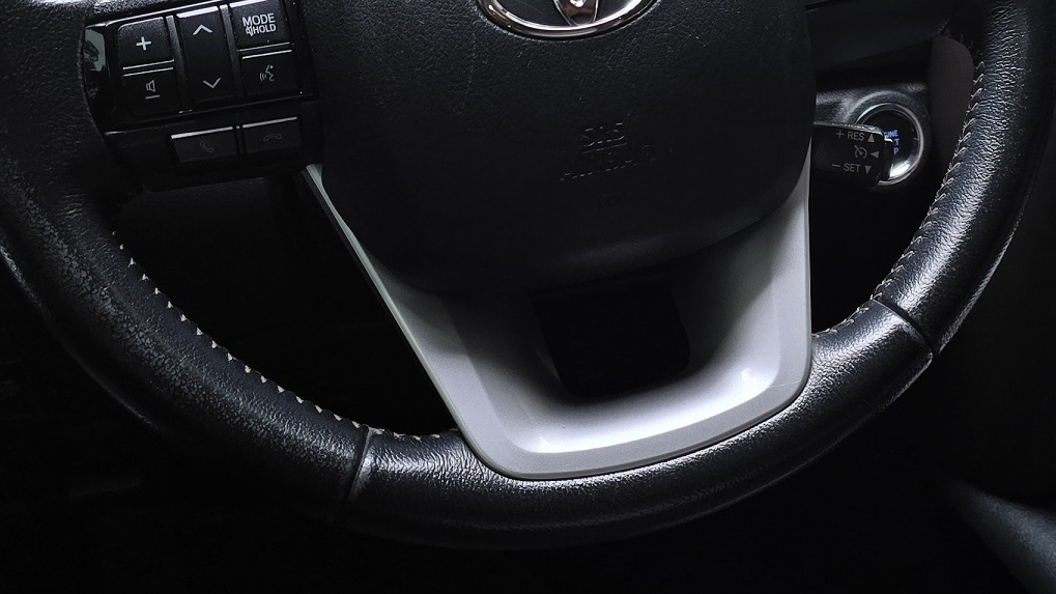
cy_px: 39
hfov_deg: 34.0
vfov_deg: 19.9
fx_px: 1652
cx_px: 897
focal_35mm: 59
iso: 50
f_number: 1.7
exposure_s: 1/180
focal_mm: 6.3
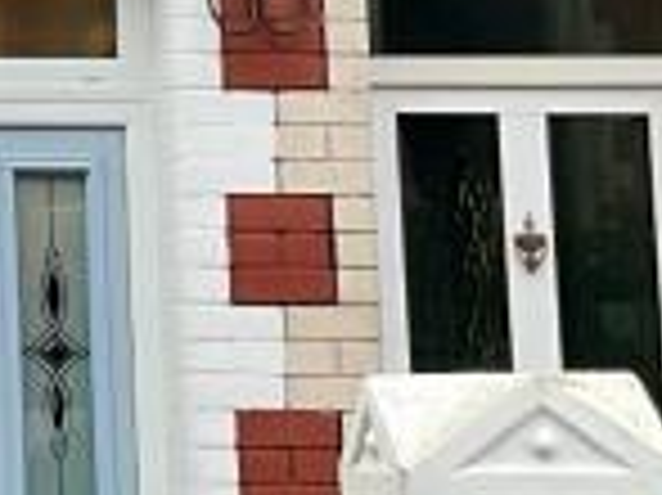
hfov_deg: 9.0
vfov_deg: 7.3
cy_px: -148
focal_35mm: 202
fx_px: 3860
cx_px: -811
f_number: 1.8
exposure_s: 1/143
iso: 16
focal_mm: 3
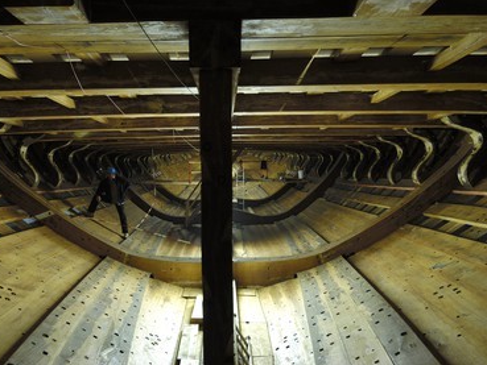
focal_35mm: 23
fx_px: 324
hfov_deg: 73.6
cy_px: 182
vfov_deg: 58.9
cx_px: 216
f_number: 5.6
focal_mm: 14
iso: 100
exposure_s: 1
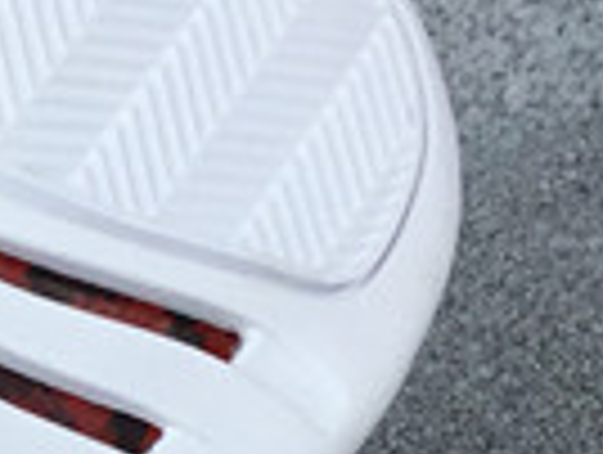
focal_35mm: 185
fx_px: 3228
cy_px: 724
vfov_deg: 7.9
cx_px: -508
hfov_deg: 10.0
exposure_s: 1/458
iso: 25
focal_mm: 3.3
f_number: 2.4
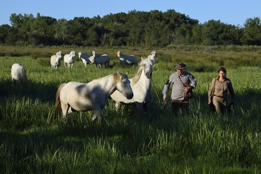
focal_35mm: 135
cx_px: 130
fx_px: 979
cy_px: 87
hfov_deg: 15.2
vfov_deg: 10.2
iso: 200
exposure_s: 1/250
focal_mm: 135
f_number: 13
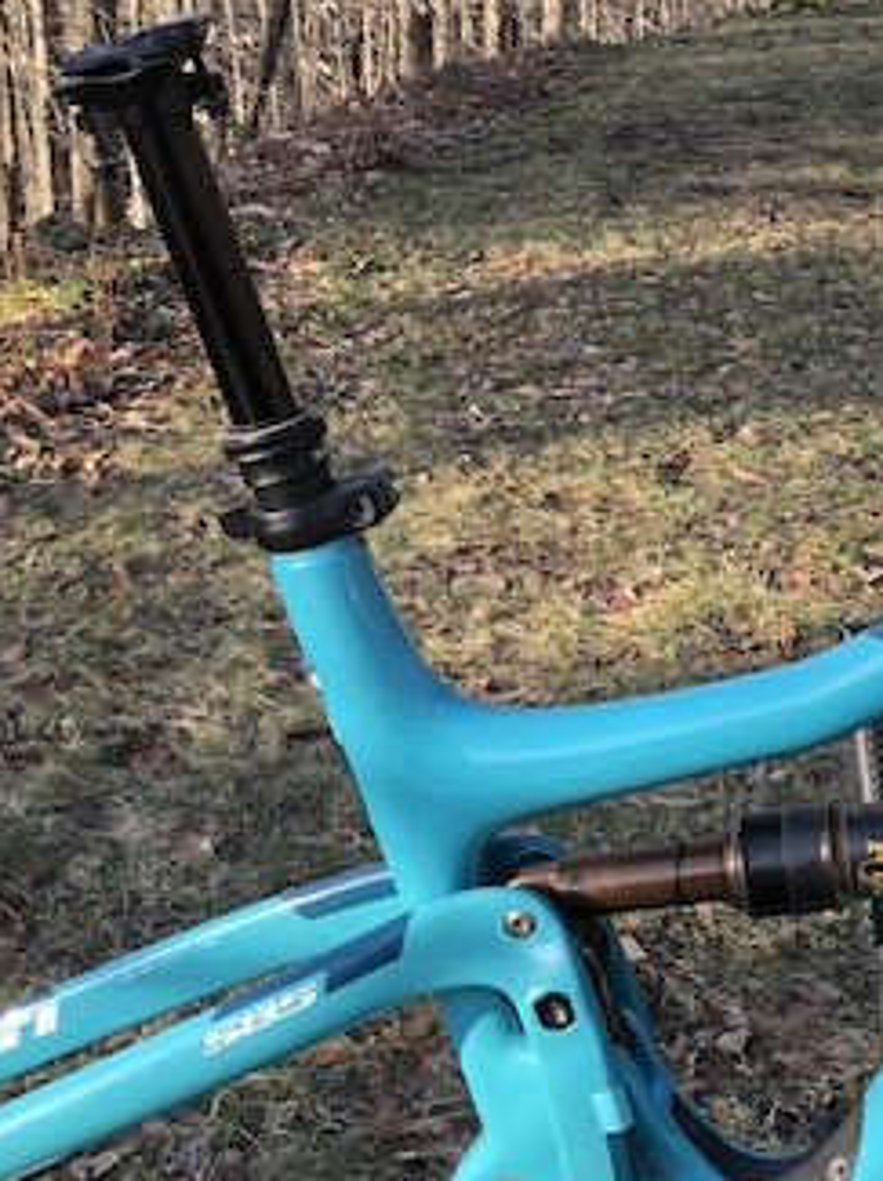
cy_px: 730
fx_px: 2351
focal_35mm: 69
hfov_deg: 20.5
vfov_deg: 28.1
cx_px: 898
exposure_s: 1/123
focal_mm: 4
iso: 20
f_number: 1.8
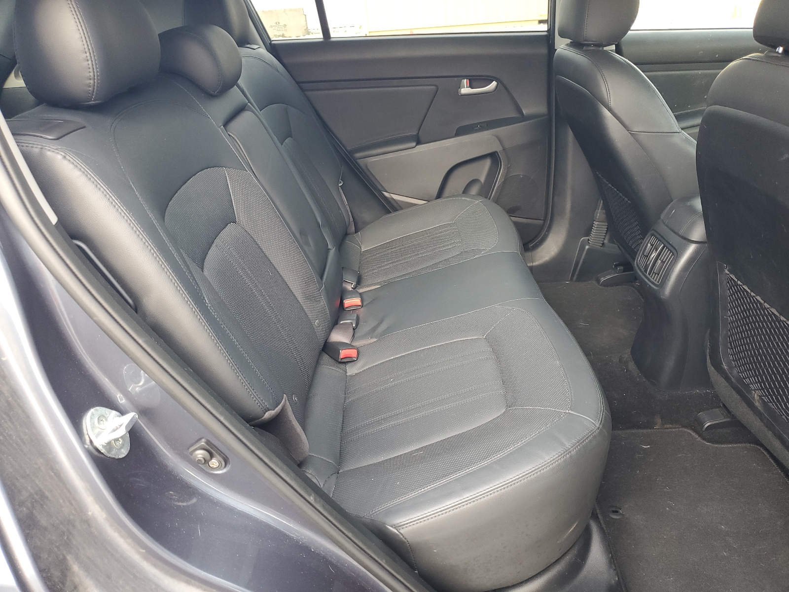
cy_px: 296
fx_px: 593
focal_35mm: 26
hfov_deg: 67.3
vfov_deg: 53.1
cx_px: 394
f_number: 1.5
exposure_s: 1/120
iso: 75
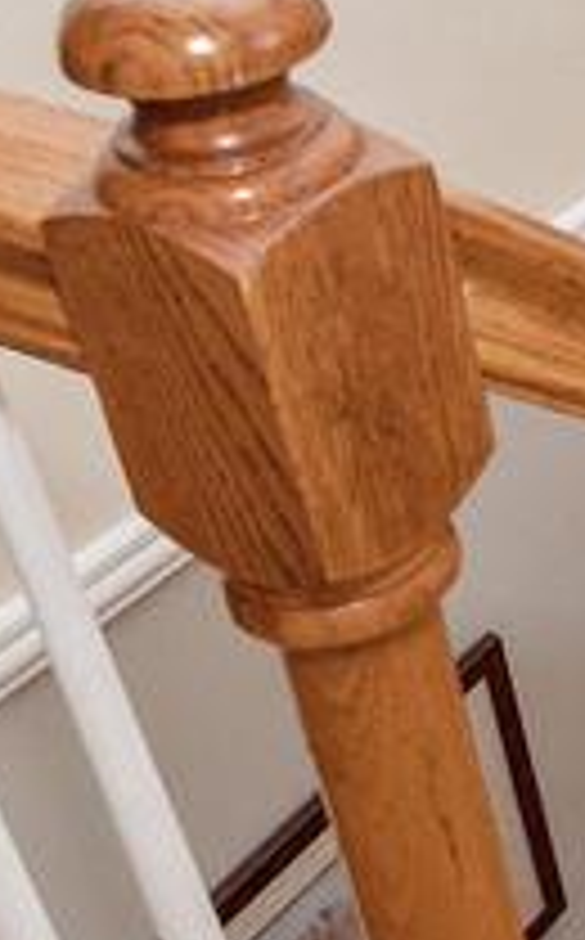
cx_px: 1130
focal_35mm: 85
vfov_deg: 24.4
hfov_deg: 13.4
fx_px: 2176
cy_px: 501
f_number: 8
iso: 400
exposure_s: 1/160
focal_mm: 17
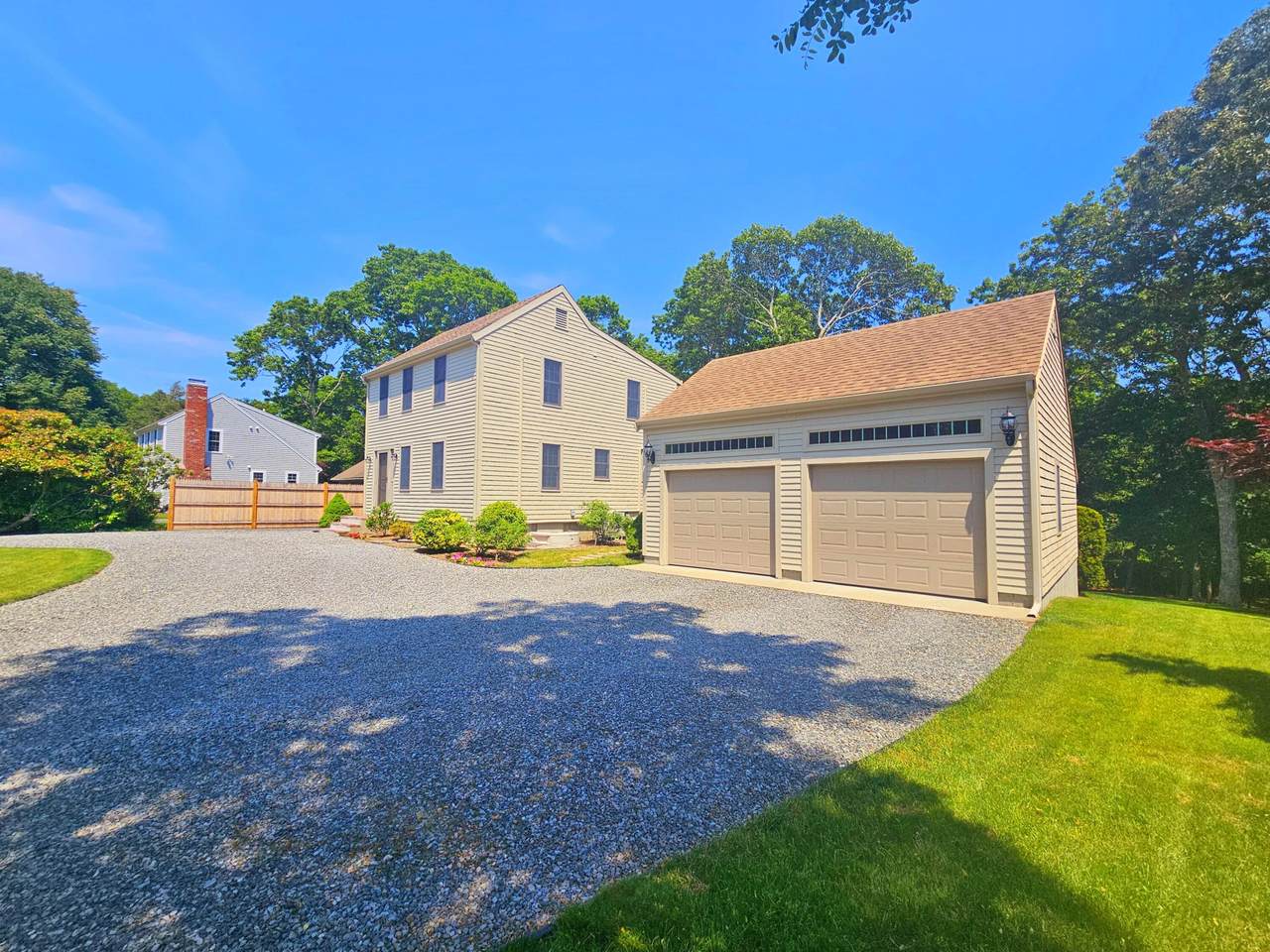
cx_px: 635
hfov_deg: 106.2
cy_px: 476
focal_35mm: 13
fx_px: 477
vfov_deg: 89.9
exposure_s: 1/2500
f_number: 2.2
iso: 50
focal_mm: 2.2
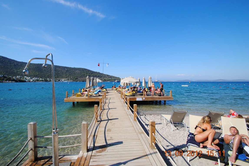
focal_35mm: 15
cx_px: 124
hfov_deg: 100.3
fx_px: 104
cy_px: 83
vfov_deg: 77.5
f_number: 8
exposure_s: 1/250
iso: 100
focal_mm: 10
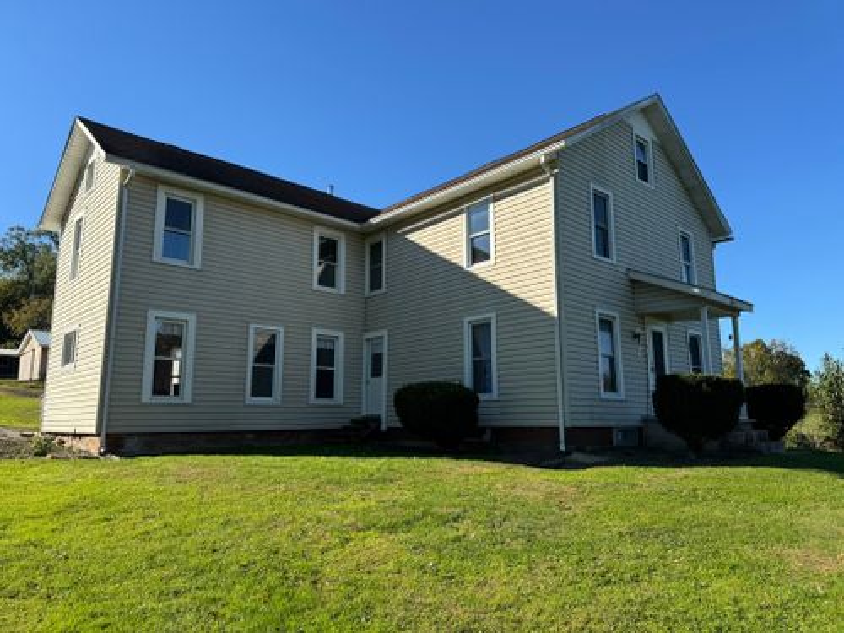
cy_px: 316
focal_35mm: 24
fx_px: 585
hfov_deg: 71.6
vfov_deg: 56.8
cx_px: 422
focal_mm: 6.76
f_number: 1.78
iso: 80
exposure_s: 1/2415
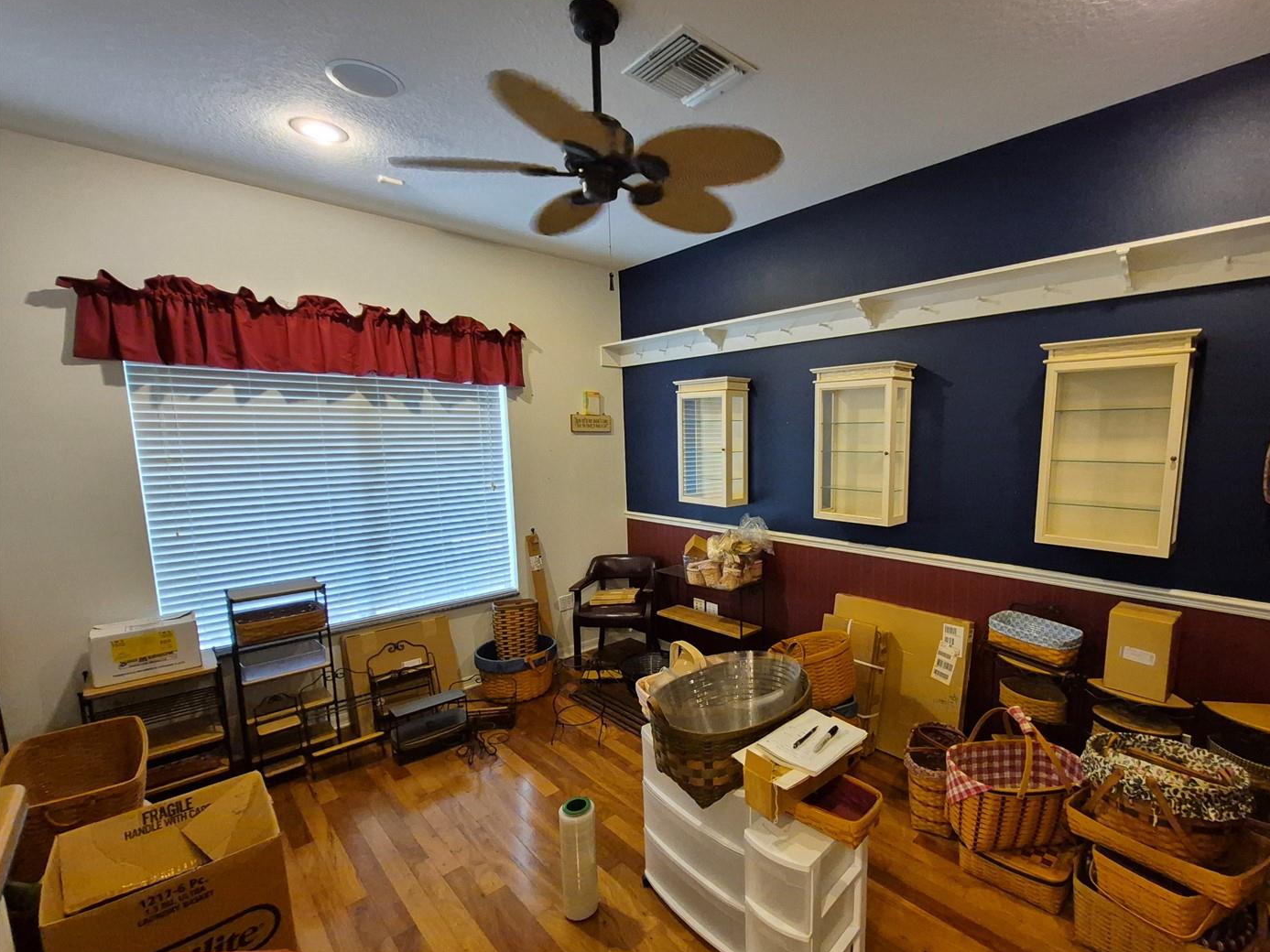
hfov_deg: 97.5
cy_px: 514
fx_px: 550
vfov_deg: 81.6
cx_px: 728
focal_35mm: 15
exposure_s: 1/60
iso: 1000
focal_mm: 1.74
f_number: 2.2
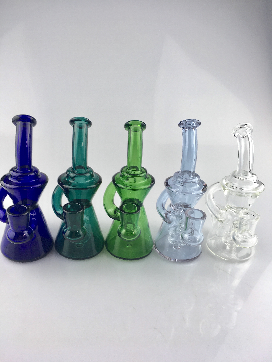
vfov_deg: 61.7
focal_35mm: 29
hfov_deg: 48.2
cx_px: 136
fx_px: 304
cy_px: 181
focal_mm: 4.15
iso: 25
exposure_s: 1/50
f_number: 2.2
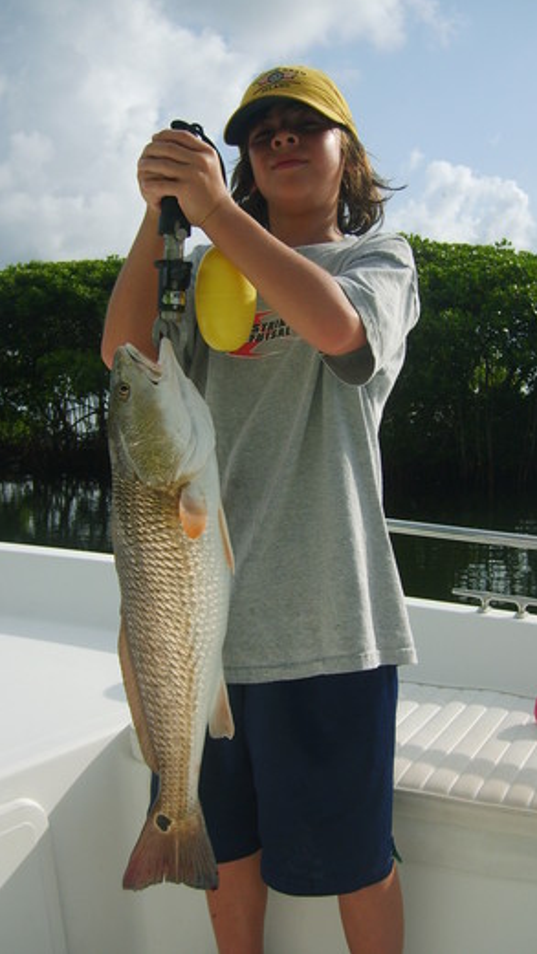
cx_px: 279
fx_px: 987
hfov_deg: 30.4
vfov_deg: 51.6
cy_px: 470
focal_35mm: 39
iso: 50
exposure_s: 1/250
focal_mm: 5.8
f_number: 7.1
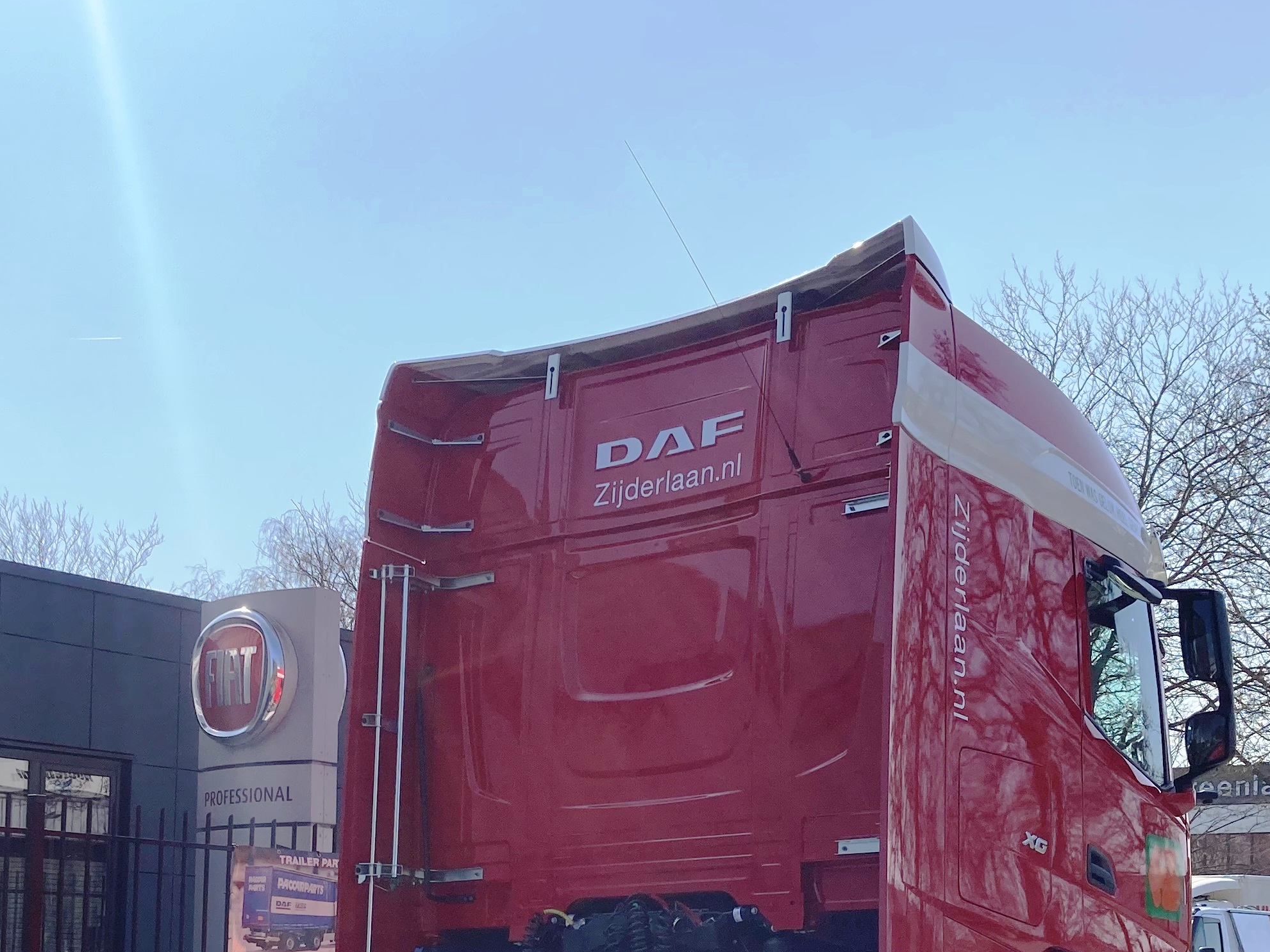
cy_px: 863
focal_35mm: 57
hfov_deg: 33.7
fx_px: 2091
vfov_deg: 24.9
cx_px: 543
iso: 20
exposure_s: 1/3003
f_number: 1.8
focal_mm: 3.99
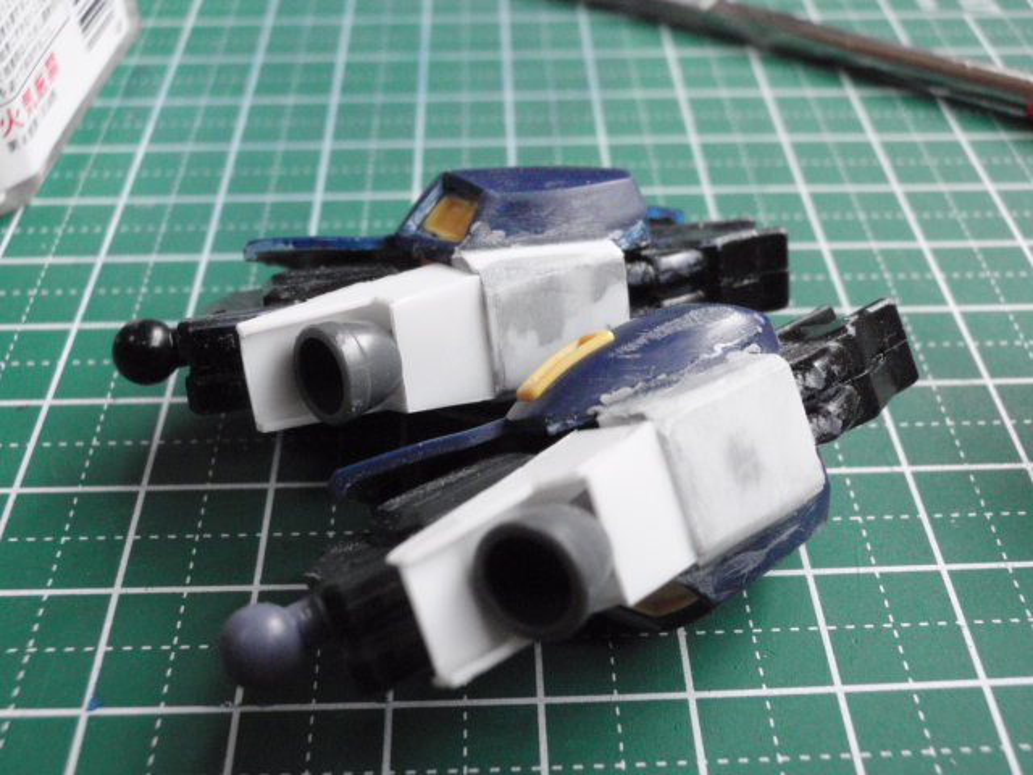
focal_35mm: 40
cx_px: 516
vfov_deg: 36.0
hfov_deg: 46.8
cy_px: 388
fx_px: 1194
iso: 800
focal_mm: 7.25
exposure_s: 1/200
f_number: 3.9
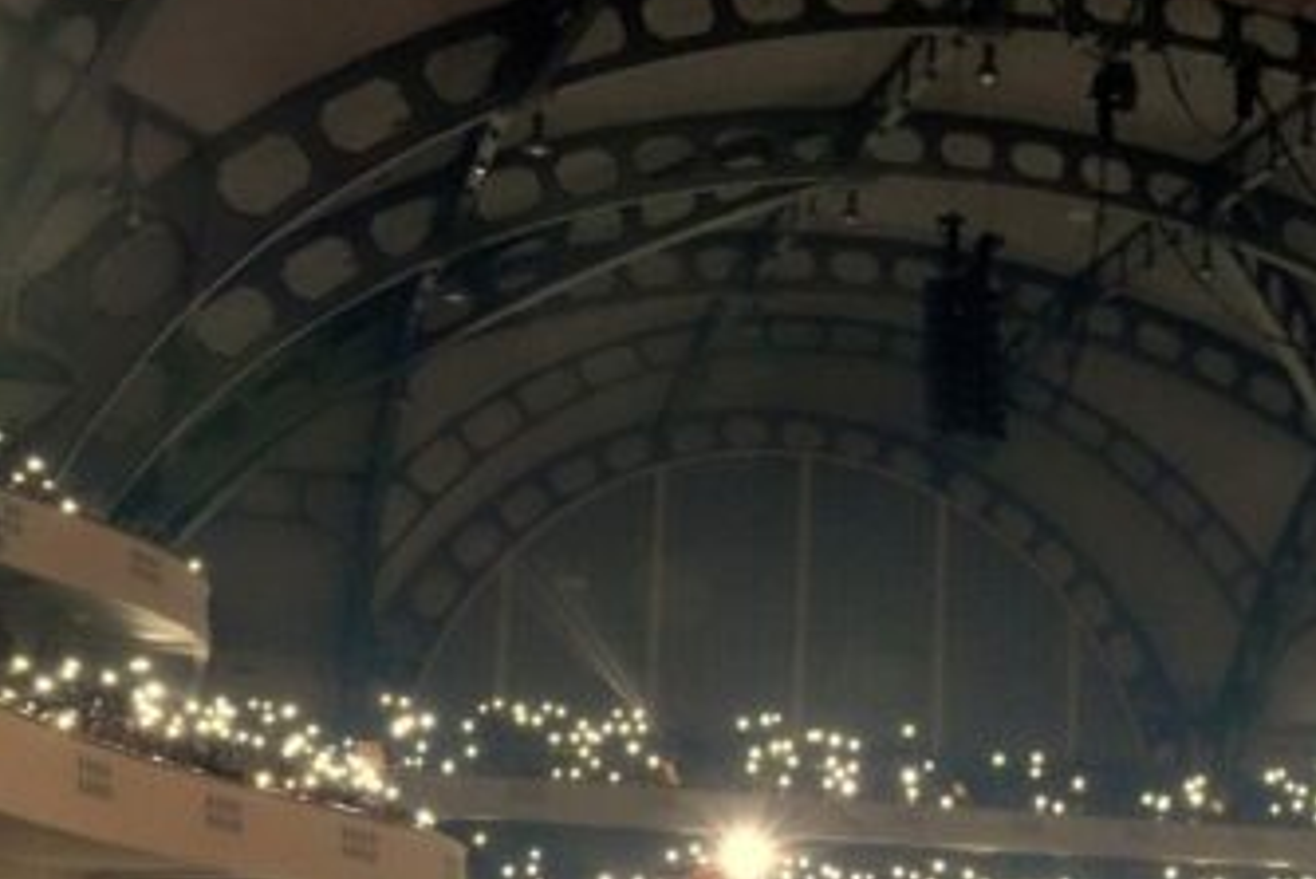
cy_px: 757
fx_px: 2267
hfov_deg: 31.2
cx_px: 1131
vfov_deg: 21.5
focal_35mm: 62
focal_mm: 18
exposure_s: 1/30
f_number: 3.5
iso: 6400
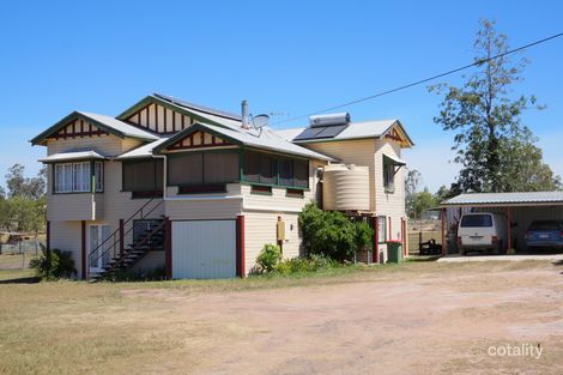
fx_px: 727
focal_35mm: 46
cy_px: 188
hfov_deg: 42.3
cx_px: 282
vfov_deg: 28.9
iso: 100
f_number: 16
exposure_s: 1/125
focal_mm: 31
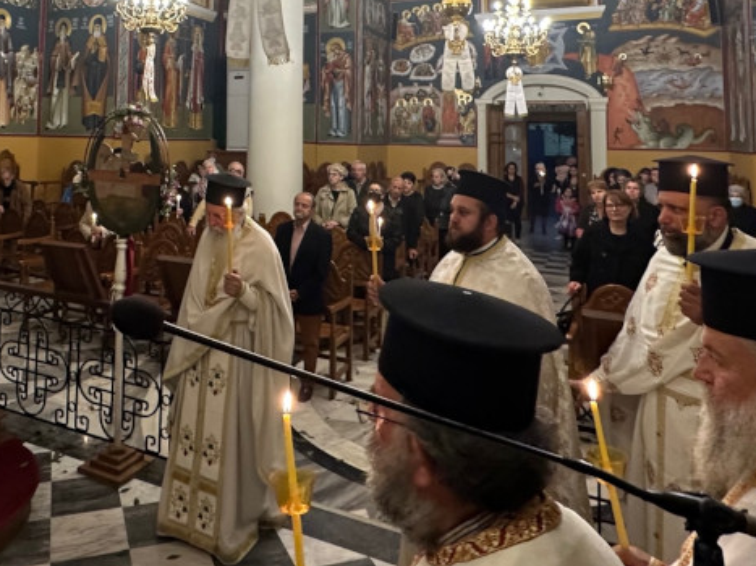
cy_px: 84
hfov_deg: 58.7
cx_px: 256
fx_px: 655
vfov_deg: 43.7
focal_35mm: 30
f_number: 2.2
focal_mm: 2.22
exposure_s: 1/50
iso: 320
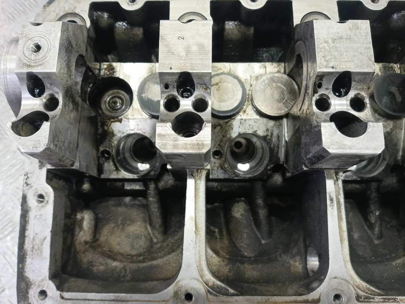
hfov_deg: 73.9
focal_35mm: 23
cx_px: 202
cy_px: 152
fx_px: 269
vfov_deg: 58.9
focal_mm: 4.11
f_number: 1.6
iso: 184
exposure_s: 1/33.3
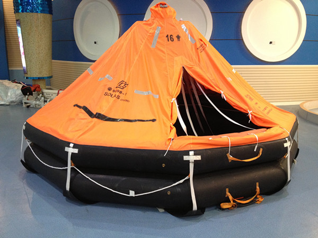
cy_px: 119
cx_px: 159
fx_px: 322
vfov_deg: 40.7
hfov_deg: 52.6
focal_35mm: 35
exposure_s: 1/20
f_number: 2.4
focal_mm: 4.28
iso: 200
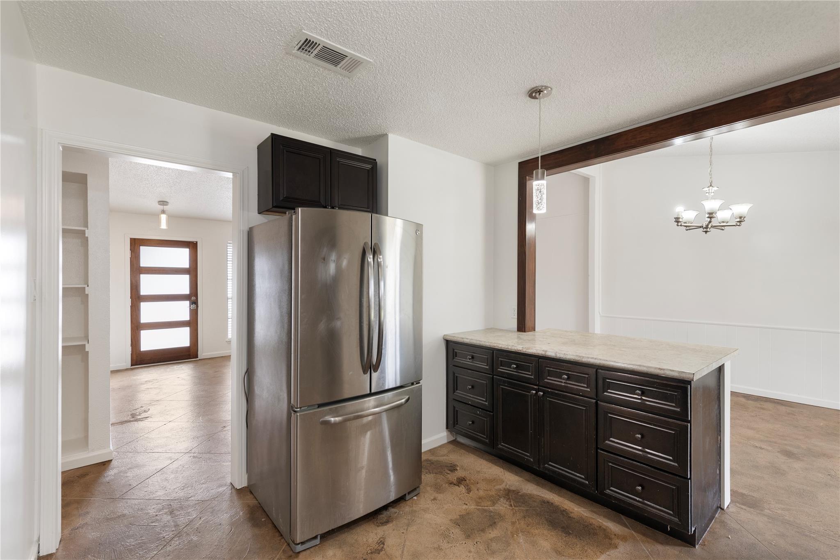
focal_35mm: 16
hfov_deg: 96.7
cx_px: 420
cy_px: 280
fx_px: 373
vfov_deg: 73.8
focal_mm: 16
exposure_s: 1
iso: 400
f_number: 8
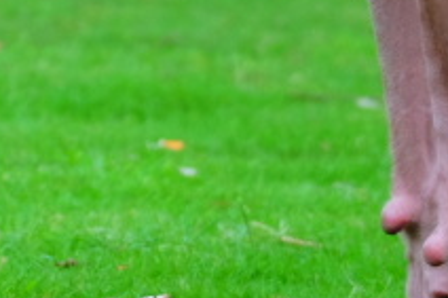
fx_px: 7535
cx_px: -40
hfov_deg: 3.4
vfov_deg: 2.3
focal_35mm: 606
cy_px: -353
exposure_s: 1/200
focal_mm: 71.1
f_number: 5.6
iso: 800
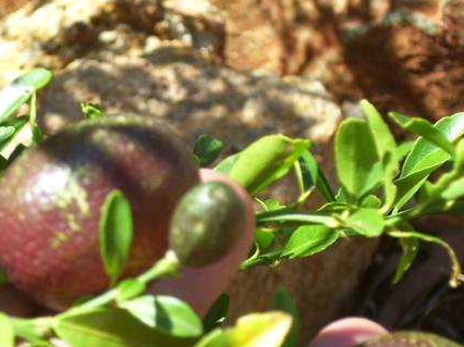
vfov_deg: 9.6
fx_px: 2063
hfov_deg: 12.8
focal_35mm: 154
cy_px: 269
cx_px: 117
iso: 80
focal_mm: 13.5
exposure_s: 1/250
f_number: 4.1
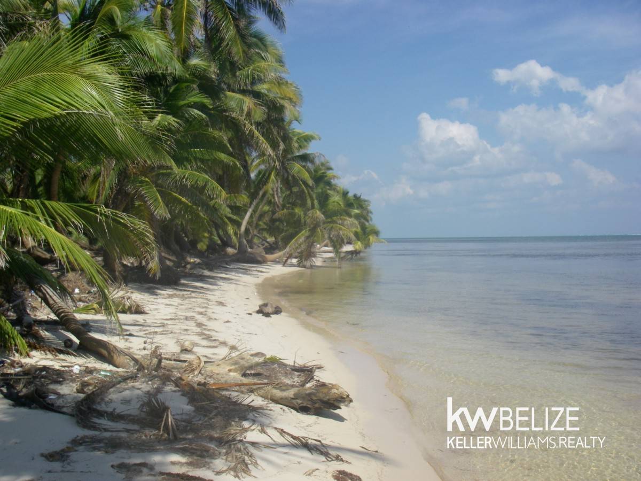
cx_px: 320
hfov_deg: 49.0
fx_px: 704
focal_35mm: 38
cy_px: 240
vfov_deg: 37.7
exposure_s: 1/320
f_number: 6.6
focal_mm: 6.3
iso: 64
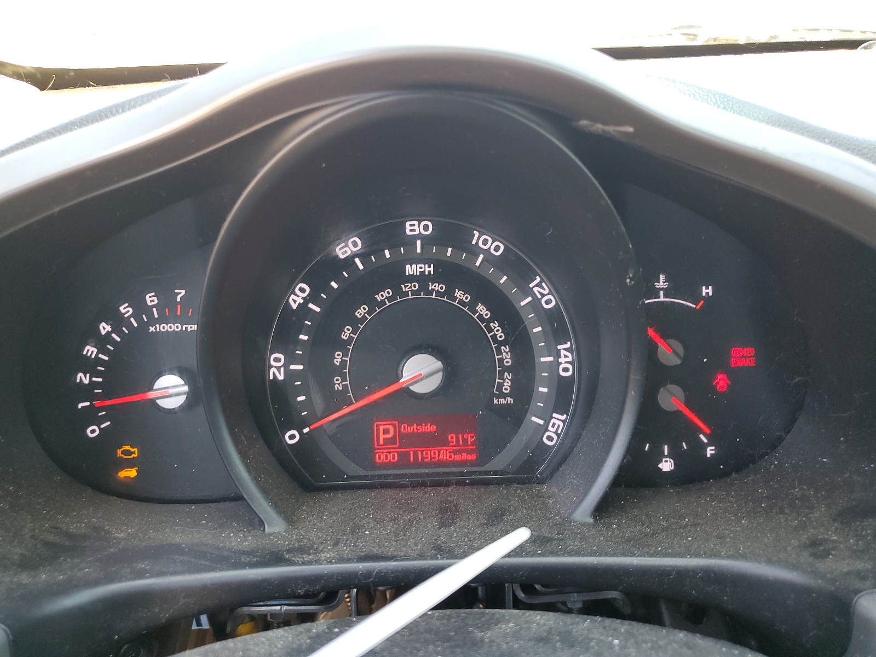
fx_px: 658
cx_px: 438
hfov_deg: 67.3
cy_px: 328
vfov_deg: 53.1
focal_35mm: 26
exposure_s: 1/60.2
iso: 61
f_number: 1.5
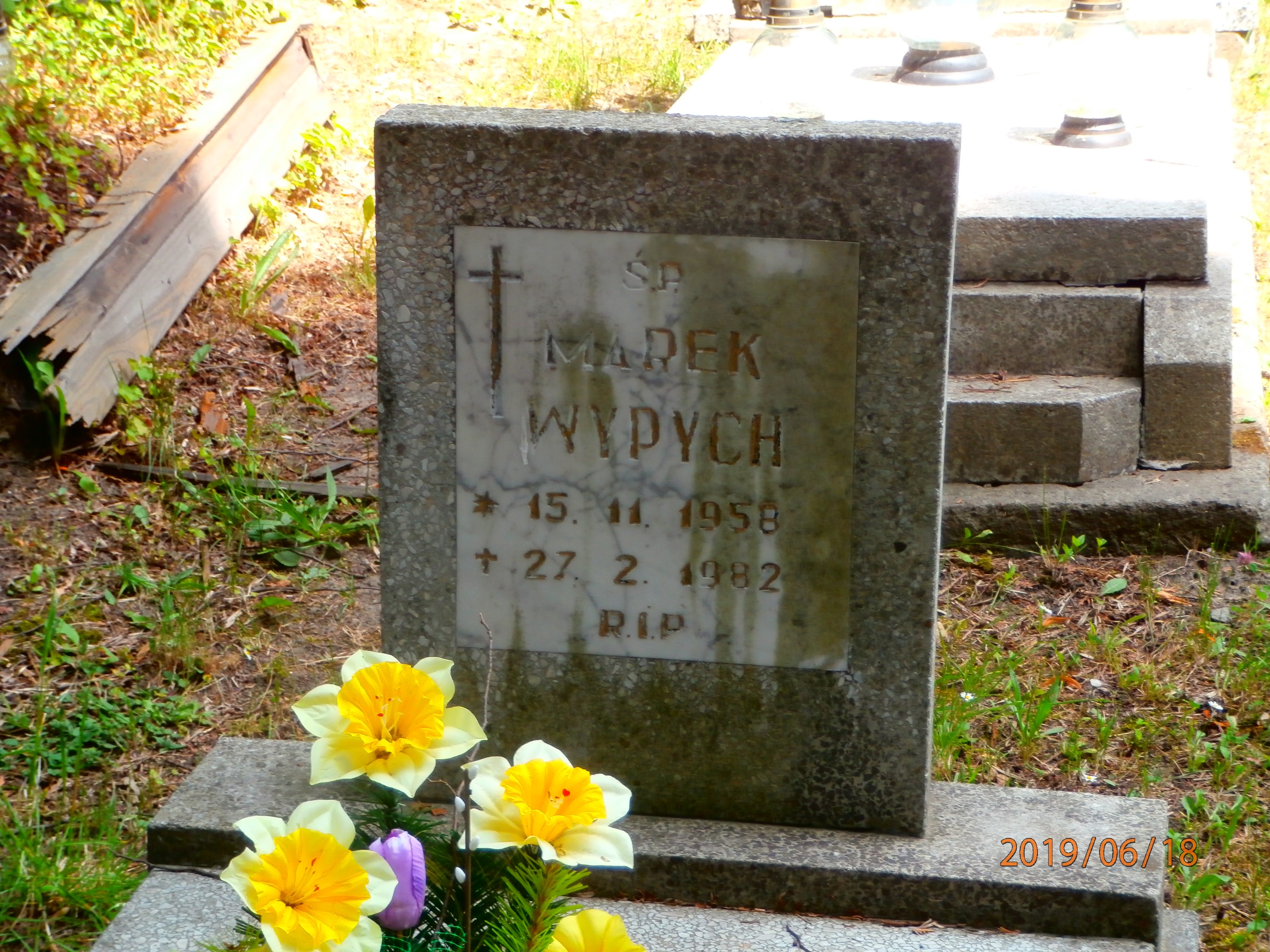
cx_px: 635
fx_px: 3155
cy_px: 476
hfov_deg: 22.8
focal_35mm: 86
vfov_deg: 17.2
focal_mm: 15.16
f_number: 5
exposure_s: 1/100
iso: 125
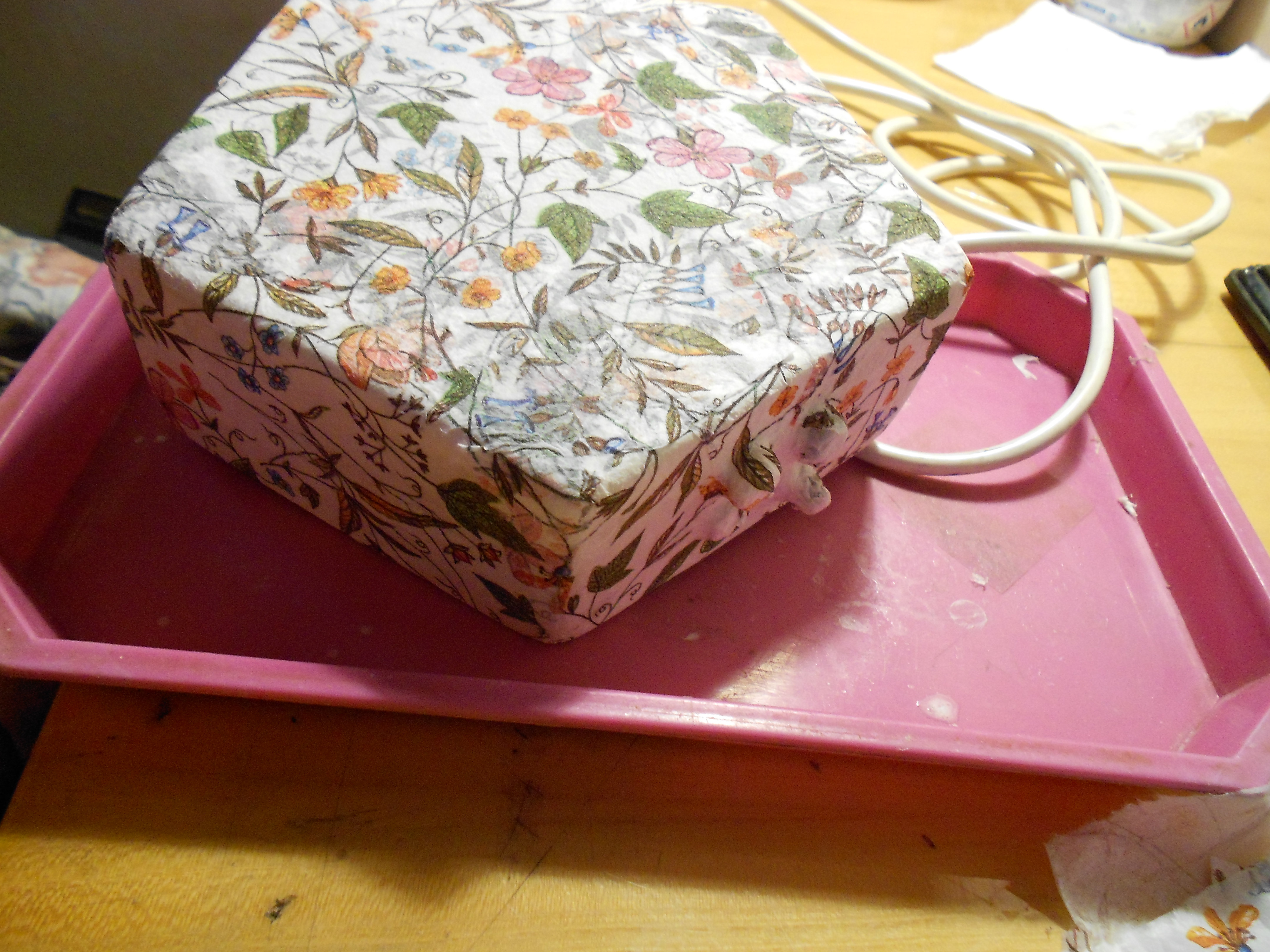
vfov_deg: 53.1
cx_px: 635
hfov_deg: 67.3
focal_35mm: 26
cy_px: 476
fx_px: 954
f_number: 3.2
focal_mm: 4.6
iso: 400
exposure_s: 1/13
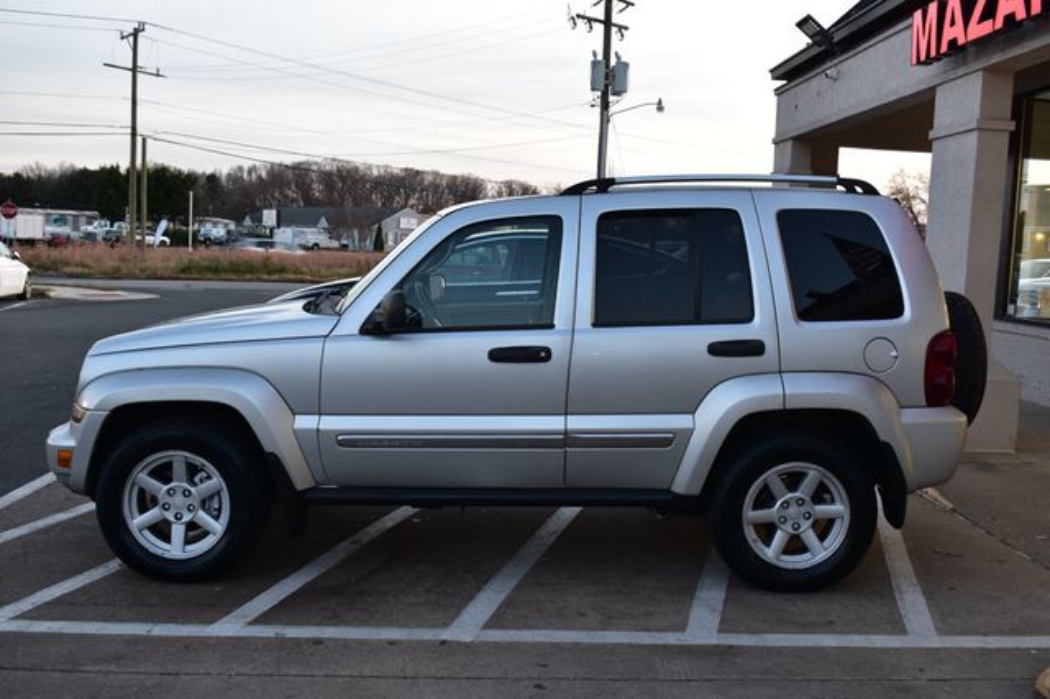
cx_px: 525
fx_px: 1049
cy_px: 350
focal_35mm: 36
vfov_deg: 36.8
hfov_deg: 53.2
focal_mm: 24
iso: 400
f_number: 6.3
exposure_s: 1/25
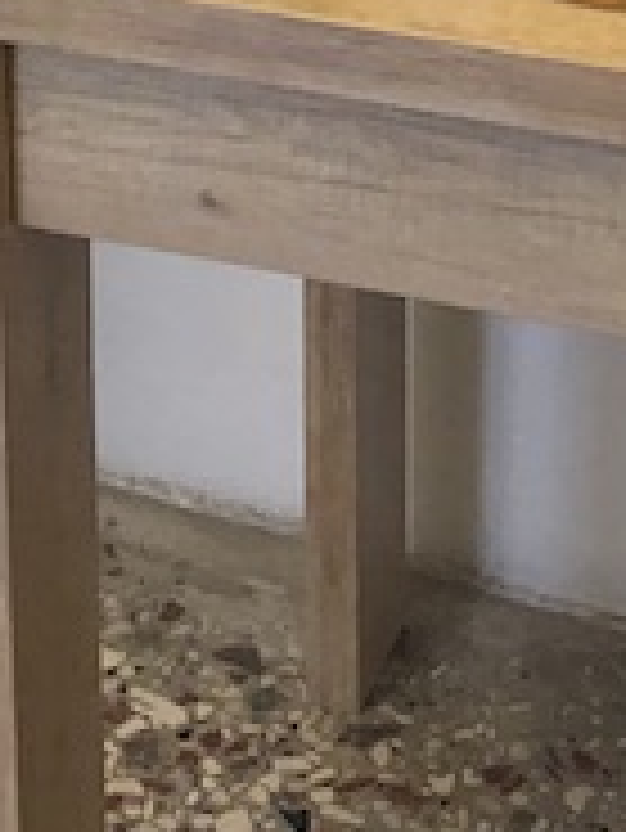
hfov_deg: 11.3
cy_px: -492
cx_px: 347
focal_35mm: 131
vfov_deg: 13.9
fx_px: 3155
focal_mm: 3.99
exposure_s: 1/13
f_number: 1.8
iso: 100
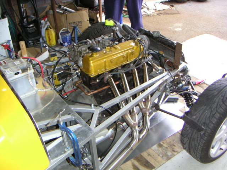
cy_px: 85
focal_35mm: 37
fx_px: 243
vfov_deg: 38.7
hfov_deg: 50.1
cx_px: 114
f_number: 2.8
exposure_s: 1/45
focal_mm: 4.8
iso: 200
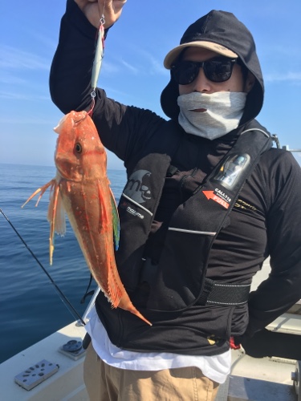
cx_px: 150
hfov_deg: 48.2
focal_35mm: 29
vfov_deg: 61.7
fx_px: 336
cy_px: 200
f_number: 2.2
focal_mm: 4.15
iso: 25
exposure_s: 1/950
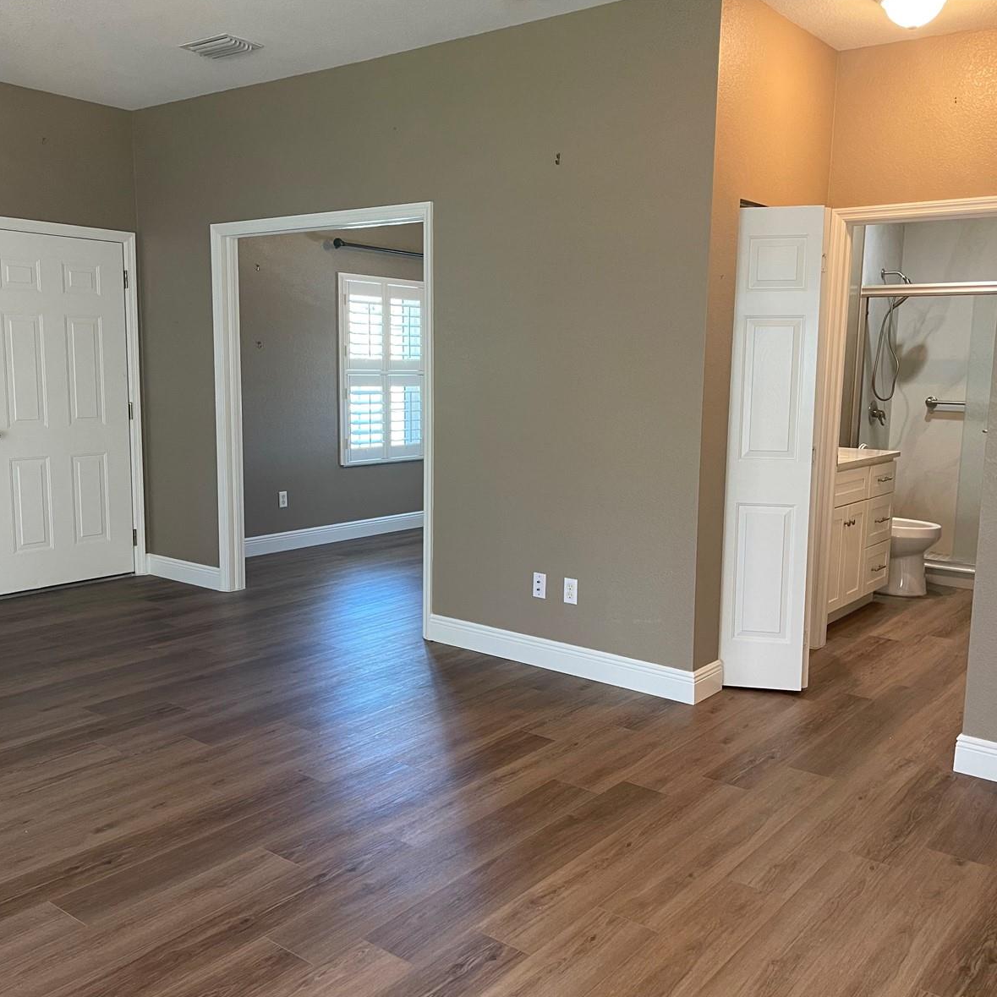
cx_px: 510
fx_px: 978
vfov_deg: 54.0
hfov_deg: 54.0
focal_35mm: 30
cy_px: 503
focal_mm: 5.1
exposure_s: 1/60
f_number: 1.6
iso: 200
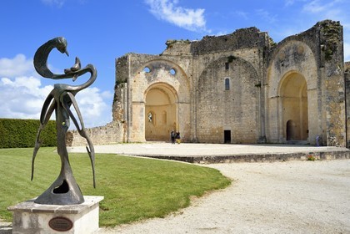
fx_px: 282
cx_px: 175
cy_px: 117
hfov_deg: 63.7
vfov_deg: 45.0
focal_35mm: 29
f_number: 8
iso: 200
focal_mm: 29
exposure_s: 1/640
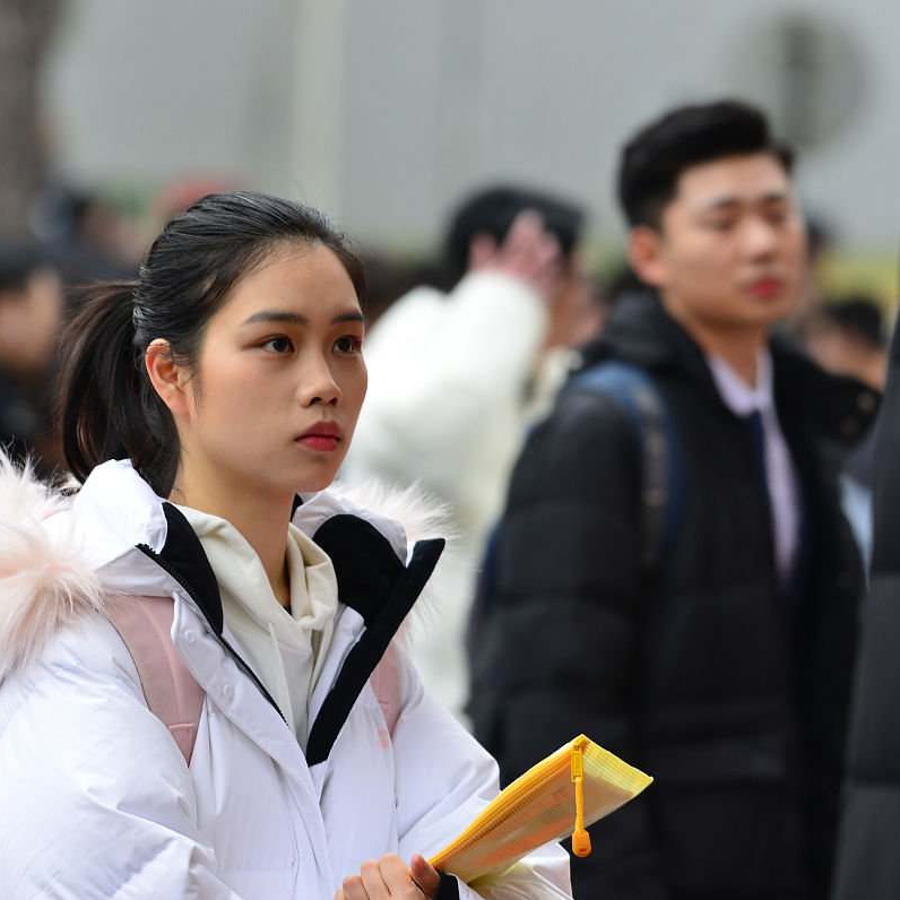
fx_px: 9795
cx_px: 252
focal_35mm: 333
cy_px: 451
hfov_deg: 5.3
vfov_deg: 5.3
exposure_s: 1/100
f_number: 5.6
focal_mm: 260
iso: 400
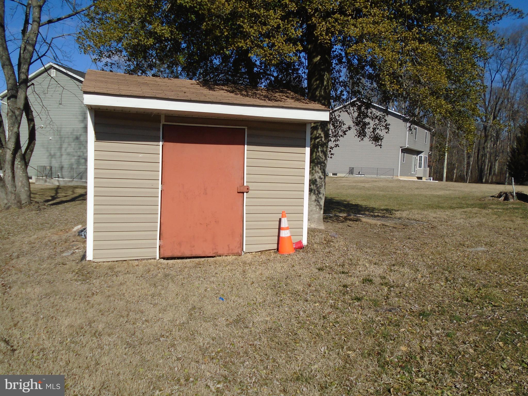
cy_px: 198
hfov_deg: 67.3
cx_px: 264
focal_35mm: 26
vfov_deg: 53.1
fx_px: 397
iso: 100
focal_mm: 4.6
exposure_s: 1/400
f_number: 8
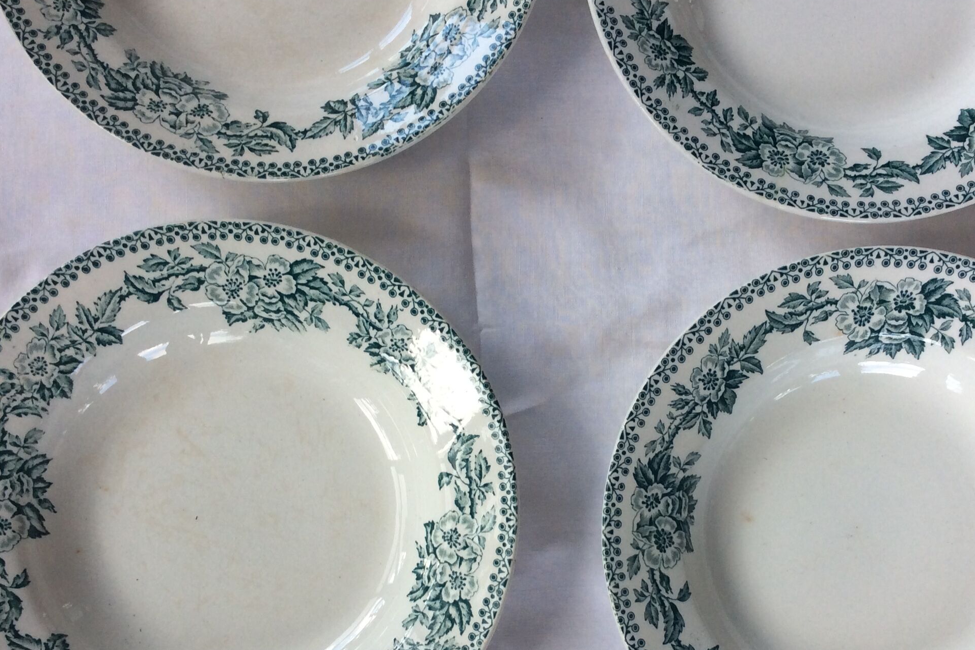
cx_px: 553
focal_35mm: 45
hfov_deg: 43.5
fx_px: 1219
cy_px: 446
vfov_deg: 29.6
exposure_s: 1/125
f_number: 2.4
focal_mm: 3.3
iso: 32
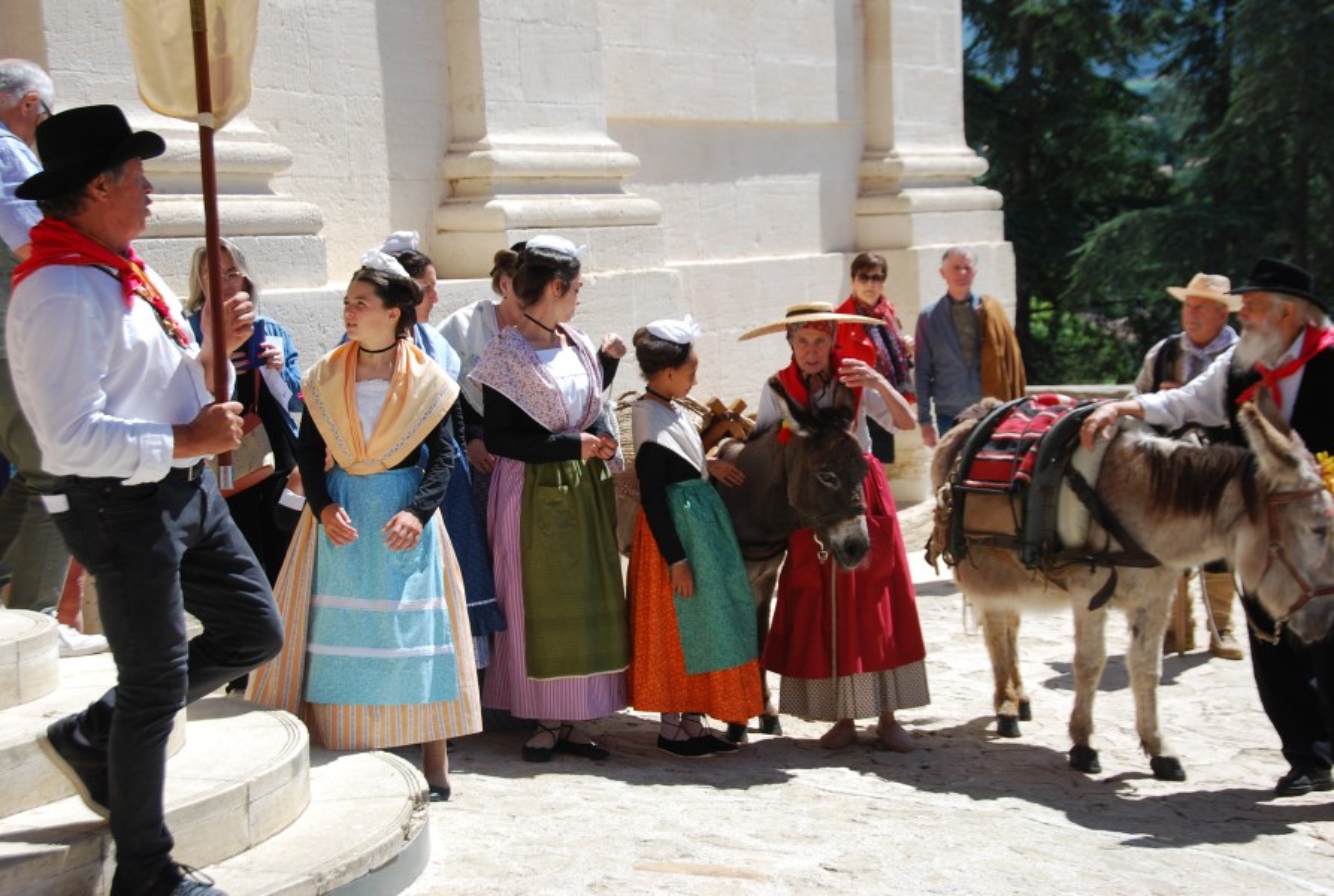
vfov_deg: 19.8
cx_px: 667
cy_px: 448
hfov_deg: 29.2
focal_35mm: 69
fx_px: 2563
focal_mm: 46
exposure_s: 1/250
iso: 100
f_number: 8
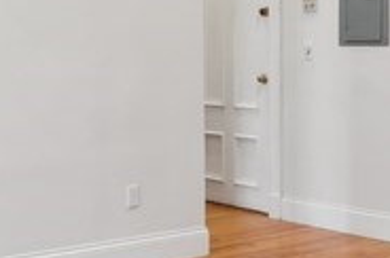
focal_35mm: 78
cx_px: 214
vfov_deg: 17.3
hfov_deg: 26.0
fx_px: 844
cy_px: 43
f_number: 8
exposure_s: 1/4
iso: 100
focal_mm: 14
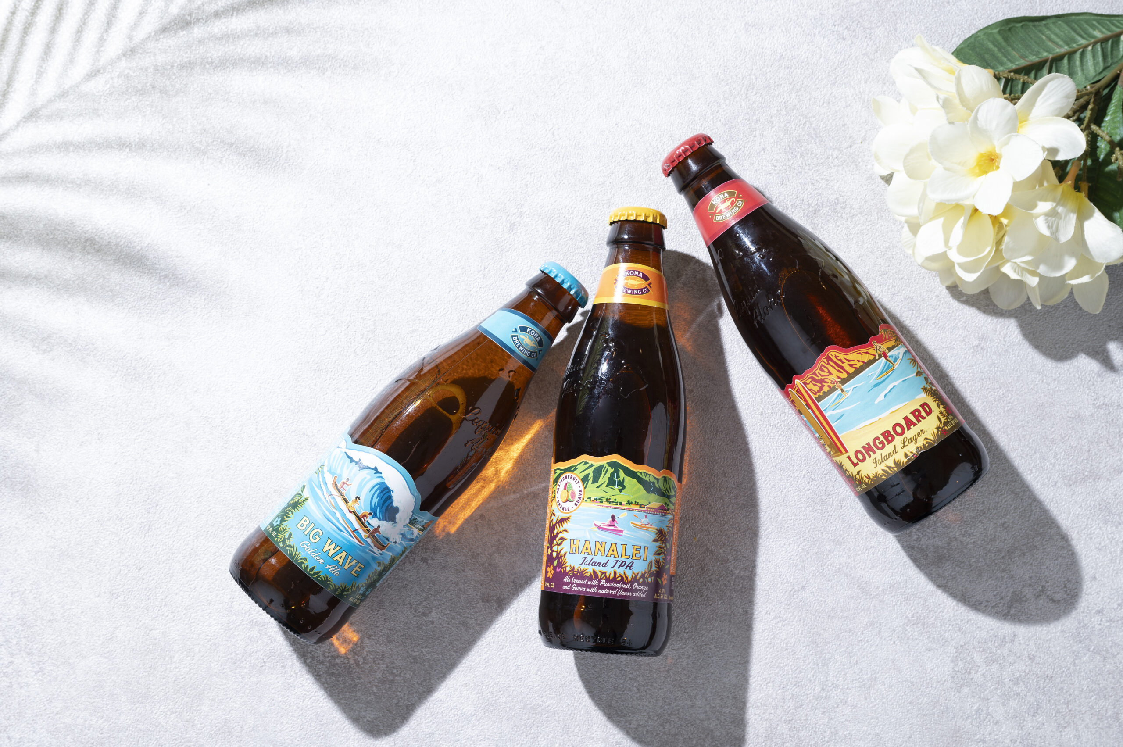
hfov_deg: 41.1
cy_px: 374
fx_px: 1496
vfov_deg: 28.0
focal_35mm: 48
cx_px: 562
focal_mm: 48
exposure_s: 1/125
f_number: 10
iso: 200
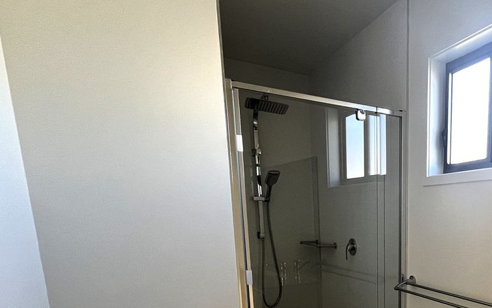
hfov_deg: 58.2
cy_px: 300
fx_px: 389
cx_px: 413
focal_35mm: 29
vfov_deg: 38.8
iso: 200
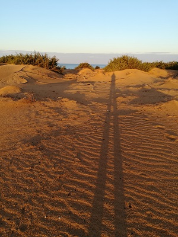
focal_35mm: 26
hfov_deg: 53.1
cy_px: 118
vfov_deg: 67.3
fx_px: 178
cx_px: 89
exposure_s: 1/226
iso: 50
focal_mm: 3.83
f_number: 2.2
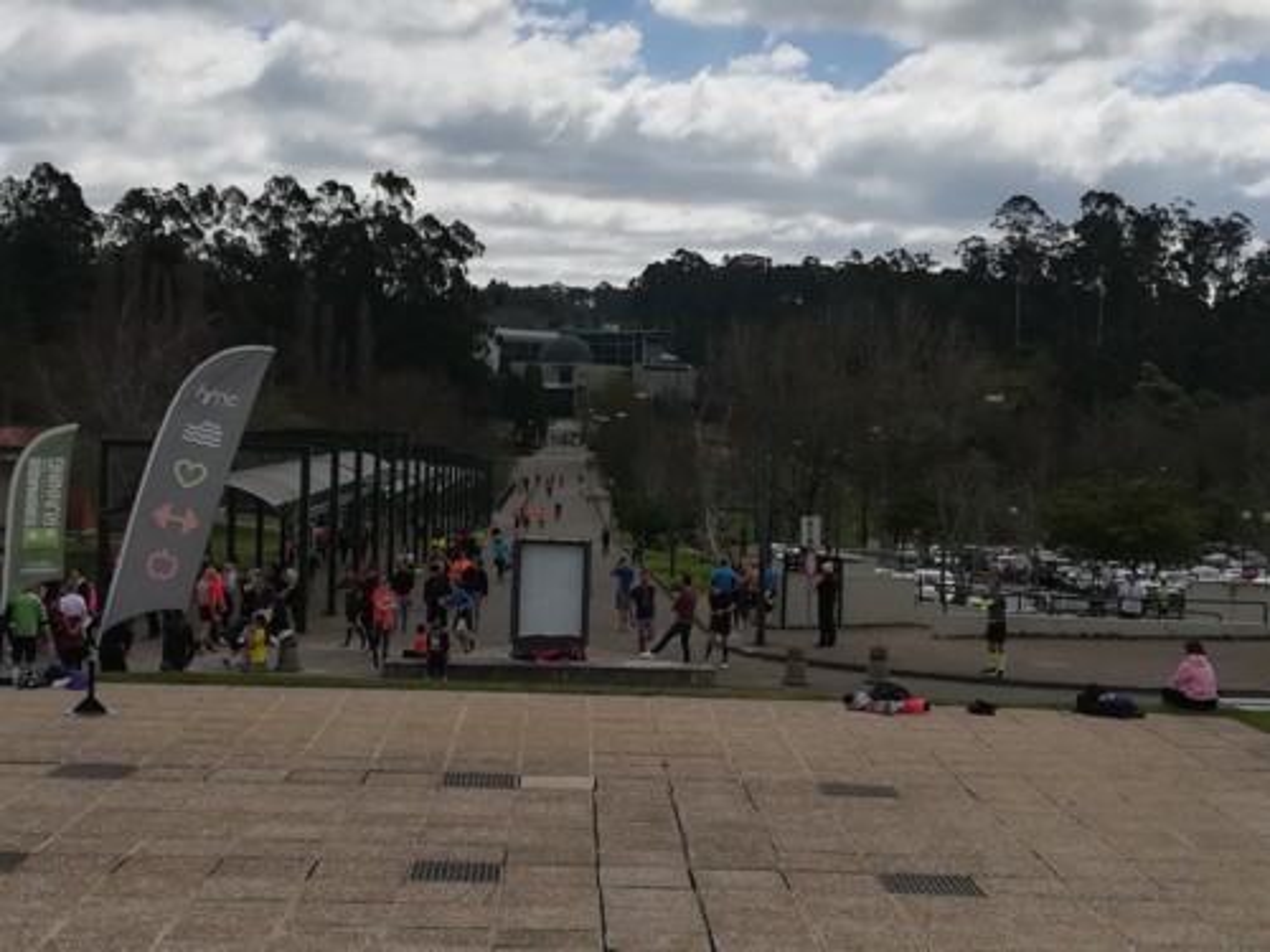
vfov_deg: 25.2
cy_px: 476
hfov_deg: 33.2
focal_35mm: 58
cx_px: 635
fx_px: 2128
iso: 50
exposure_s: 1/1808
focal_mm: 3.83
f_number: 2.2
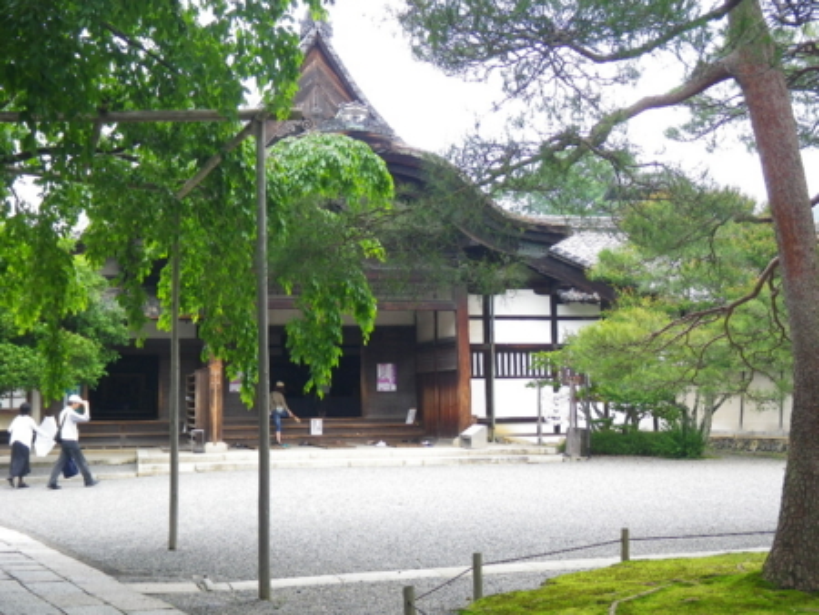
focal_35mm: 51
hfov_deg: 37.5
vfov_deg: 28.6
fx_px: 1207
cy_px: 308
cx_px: 410
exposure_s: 1/80
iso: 80
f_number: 4.4
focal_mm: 9.1
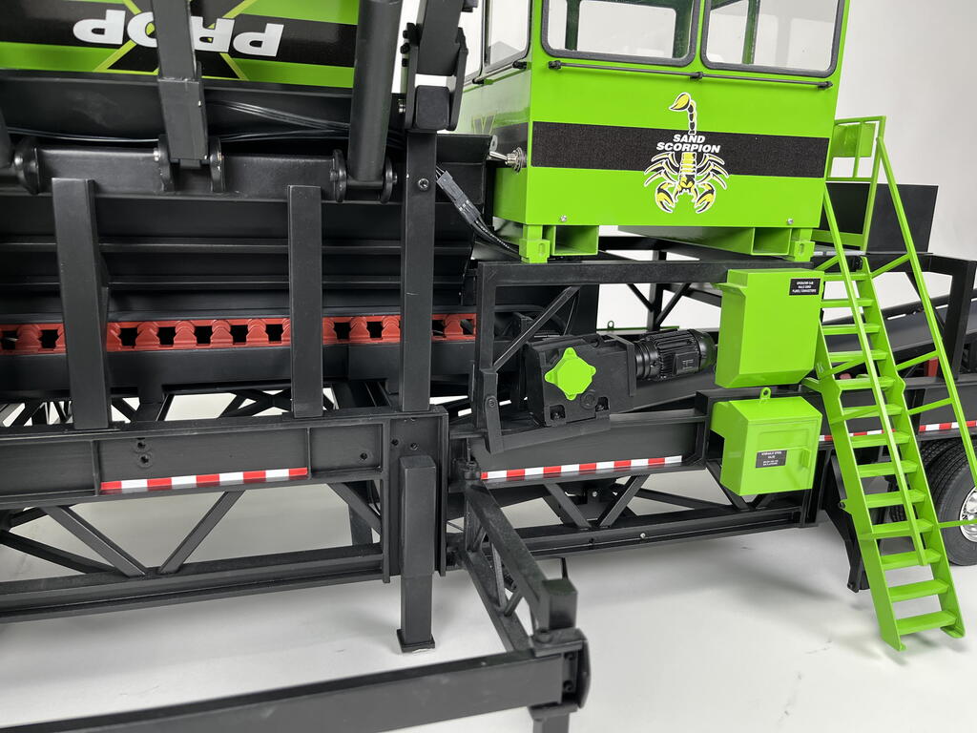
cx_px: 488
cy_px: 366
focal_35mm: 26
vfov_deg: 53.1
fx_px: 734
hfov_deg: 67.3
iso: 100
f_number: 1.6
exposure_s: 1/120
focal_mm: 5.1
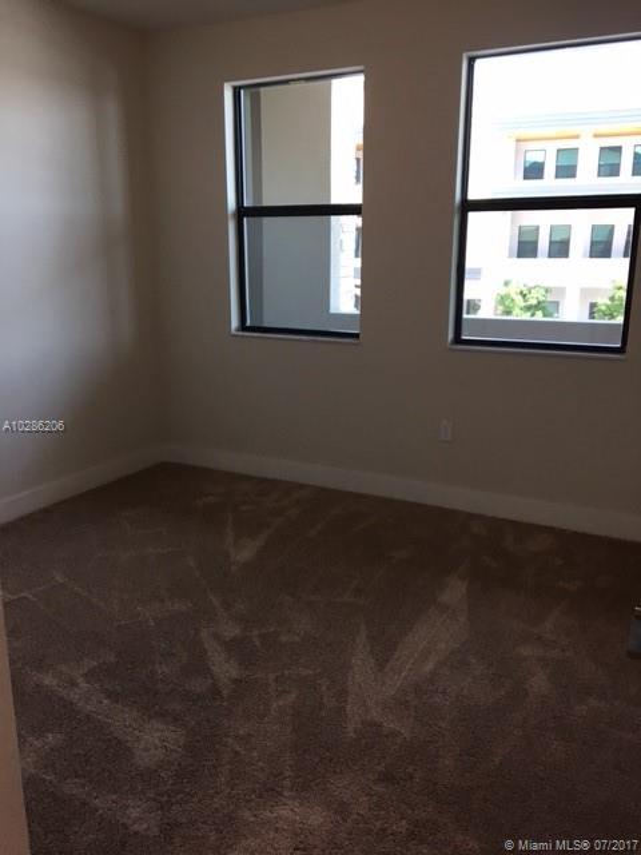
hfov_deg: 48.2
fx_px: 716
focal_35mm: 29
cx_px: 320
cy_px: 428
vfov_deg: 61.7
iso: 25
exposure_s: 1/30
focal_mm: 4.15
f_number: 2.2
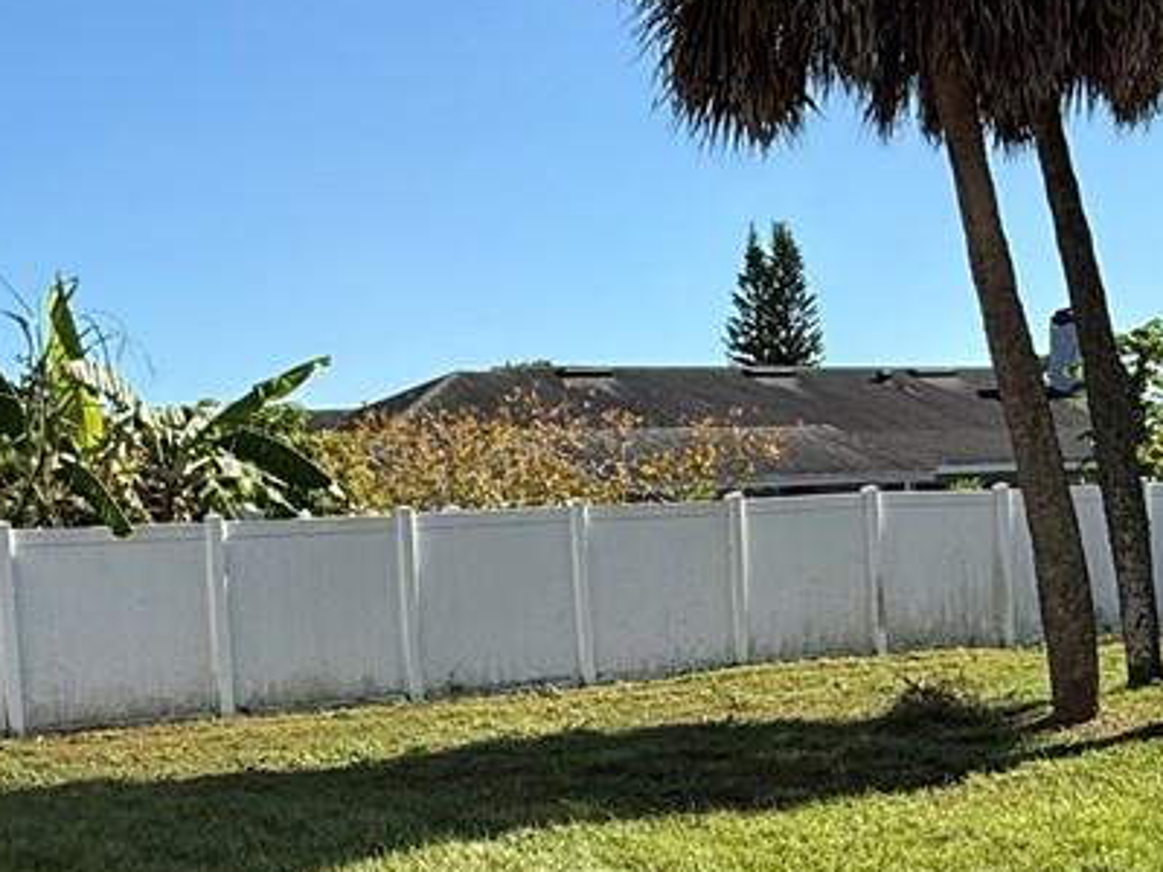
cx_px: 523
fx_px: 1881
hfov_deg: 34.3
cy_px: 703
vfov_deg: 25.6
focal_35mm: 56
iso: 50
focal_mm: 2.22
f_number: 2.2
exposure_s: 1/1698
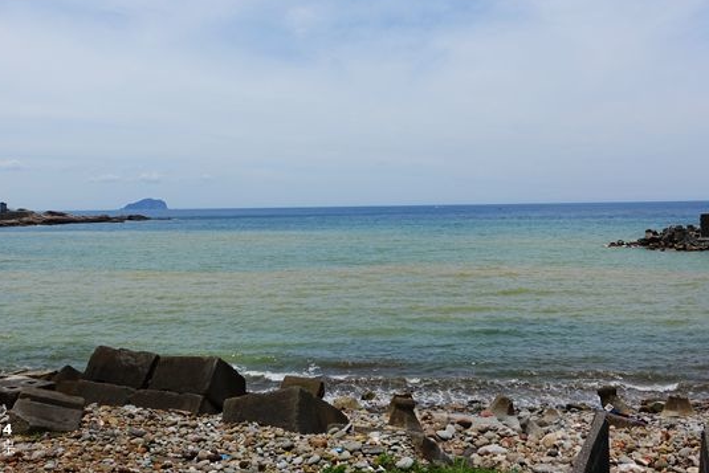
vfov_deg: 38.9
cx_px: 313
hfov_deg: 55.6
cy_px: 230
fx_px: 670
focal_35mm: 34
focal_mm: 10.24
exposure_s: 1/125
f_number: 5.6
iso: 125
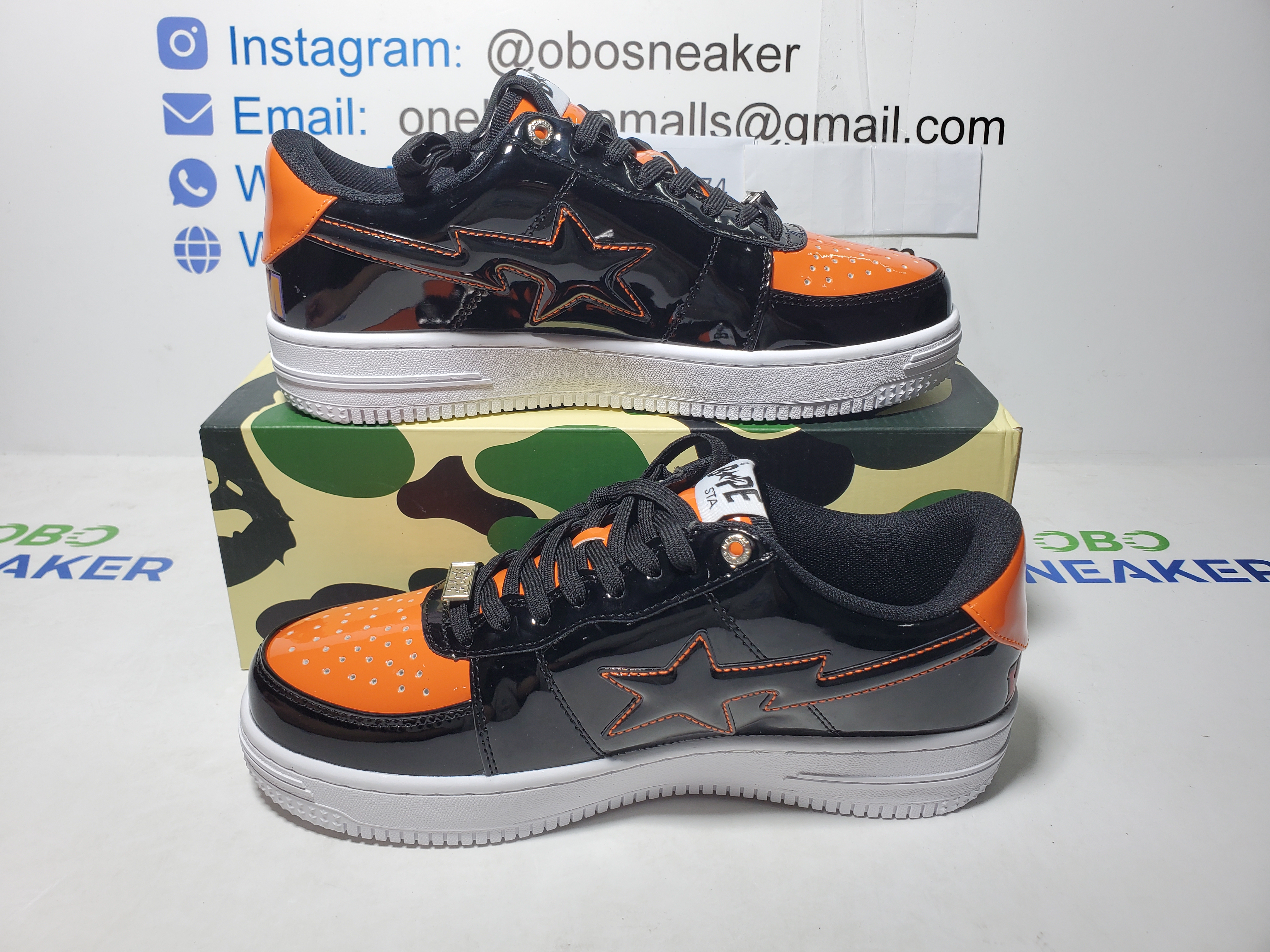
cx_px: 635
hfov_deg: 67.3
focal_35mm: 26
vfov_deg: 53.1
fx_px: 954
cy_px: 476
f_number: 2.4
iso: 50
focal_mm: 4.3
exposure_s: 1/154
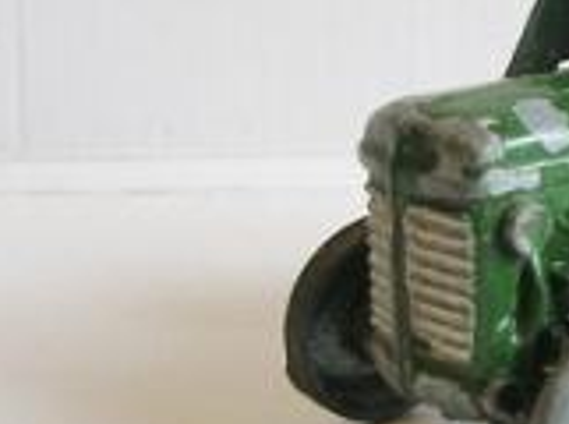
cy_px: 108
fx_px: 1607
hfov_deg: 18.8
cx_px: 717
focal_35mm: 98
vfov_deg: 15.0
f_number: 2.8
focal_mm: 5.8
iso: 50
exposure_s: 1/36.6
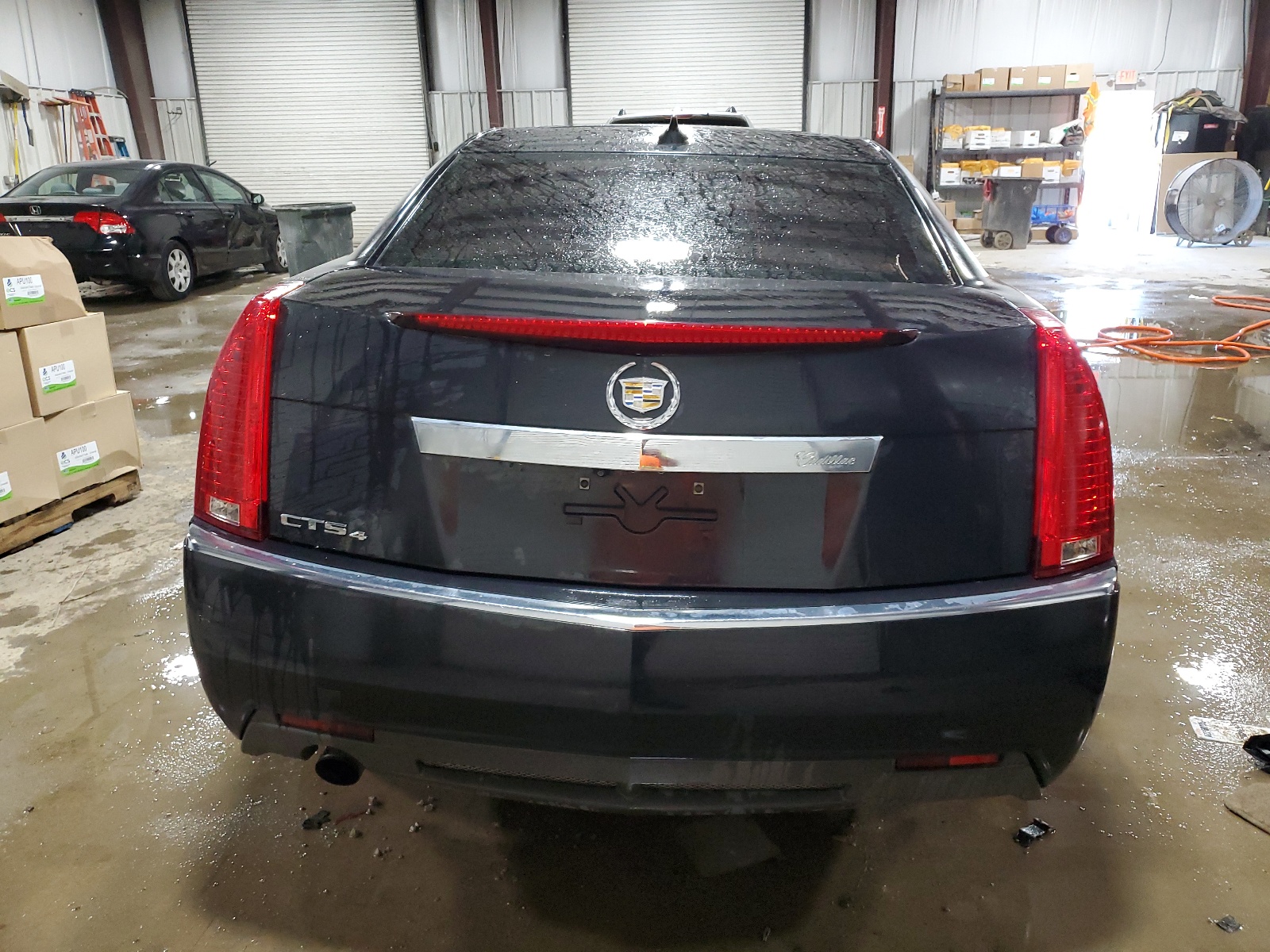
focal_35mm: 26
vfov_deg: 53.1
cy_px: 476
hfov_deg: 67.3
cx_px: 635
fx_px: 954
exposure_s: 1/60.2
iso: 296
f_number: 1.5
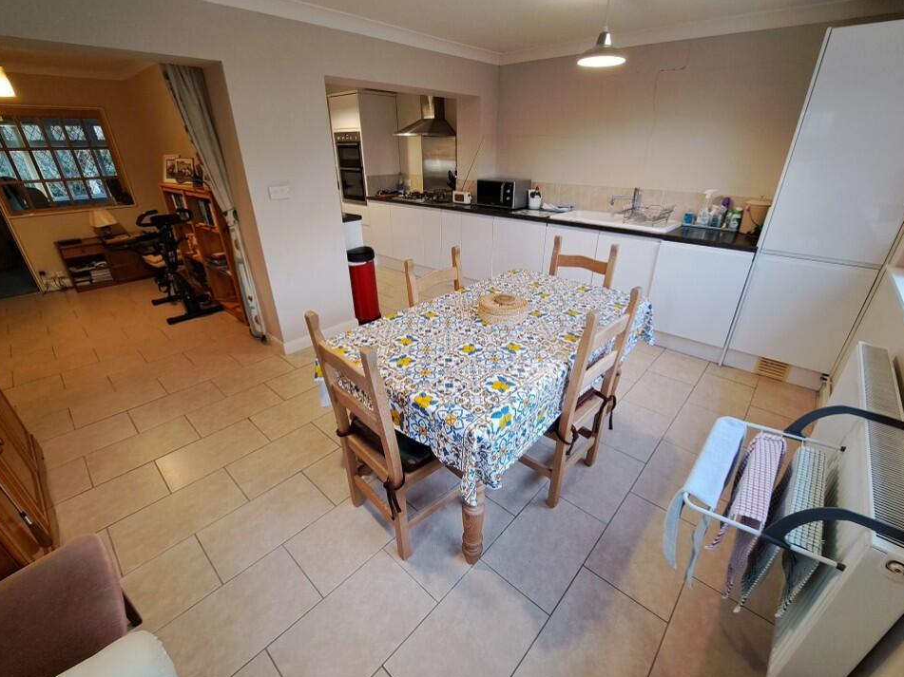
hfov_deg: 102.1
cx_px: 462
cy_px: 331
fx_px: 366
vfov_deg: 85.6
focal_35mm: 14
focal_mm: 1.74
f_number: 2.2
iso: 200
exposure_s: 1/33
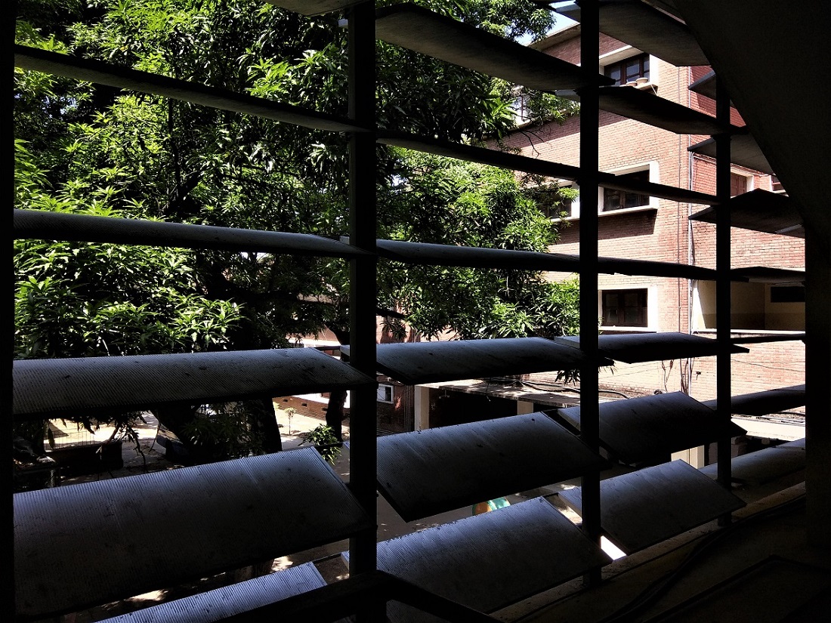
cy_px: 312
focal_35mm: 21
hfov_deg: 79.0
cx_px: 416
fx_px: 504
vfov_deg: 63.4
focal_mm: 3.57
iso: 100
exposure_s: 1/367
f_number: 2
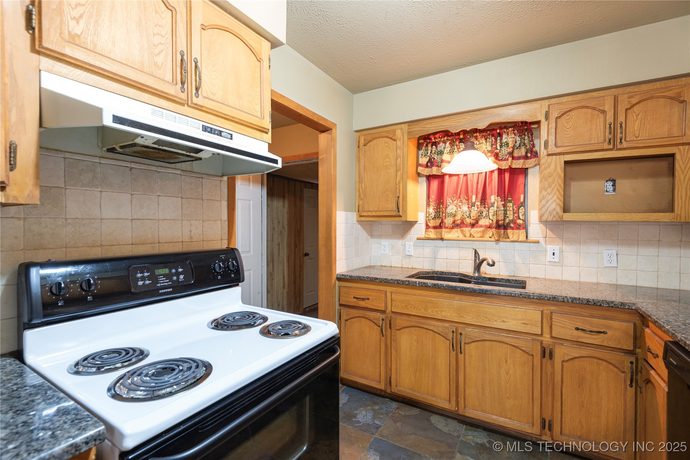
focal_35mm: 16
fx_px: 307
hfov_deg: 96.7
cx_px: 345
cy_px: 230
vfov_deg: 73.8
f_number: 7.1
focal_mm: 16
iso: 100
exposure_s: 1/1.25
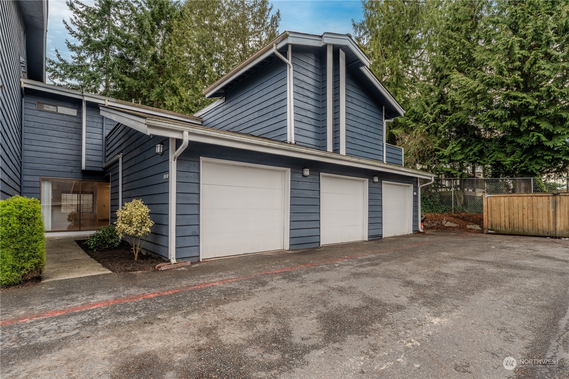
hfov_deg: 92.6
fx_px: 272
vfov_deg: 69.8
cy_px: 190
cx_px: 284
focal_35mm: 17
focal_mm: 17.2
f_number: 7.1
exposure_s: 1/160
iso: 125
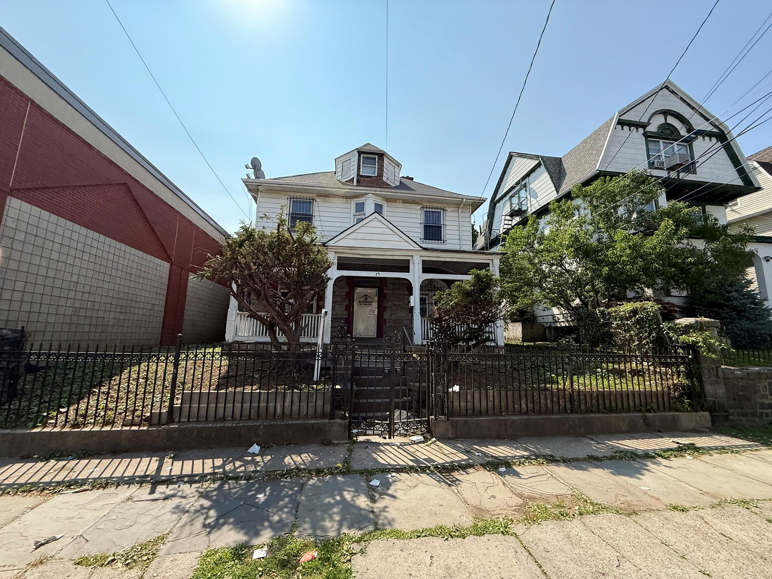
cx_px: 386
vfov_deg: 85.7
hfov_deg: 102.1
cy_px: 290
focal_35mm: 14
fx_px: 312
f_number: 2.2
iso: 64
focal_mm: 2.22
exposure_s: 1/1312
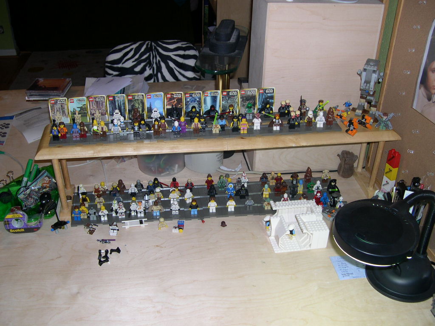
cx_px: 218
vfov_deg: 37.7
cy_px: 163
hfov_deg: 49.0
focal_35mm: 38
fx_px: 478
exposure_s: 1/60
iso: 100
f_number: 2.8
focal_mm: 8
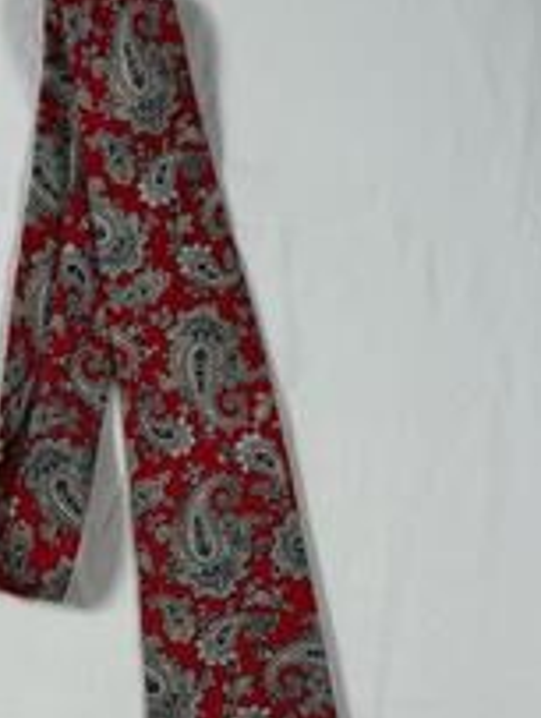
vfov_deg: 40.7
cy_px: 545
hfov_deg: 31.9
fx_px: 935
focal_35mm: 45
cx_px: 163
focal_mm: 6.76
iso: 80
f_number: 1.78
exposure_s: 1/501
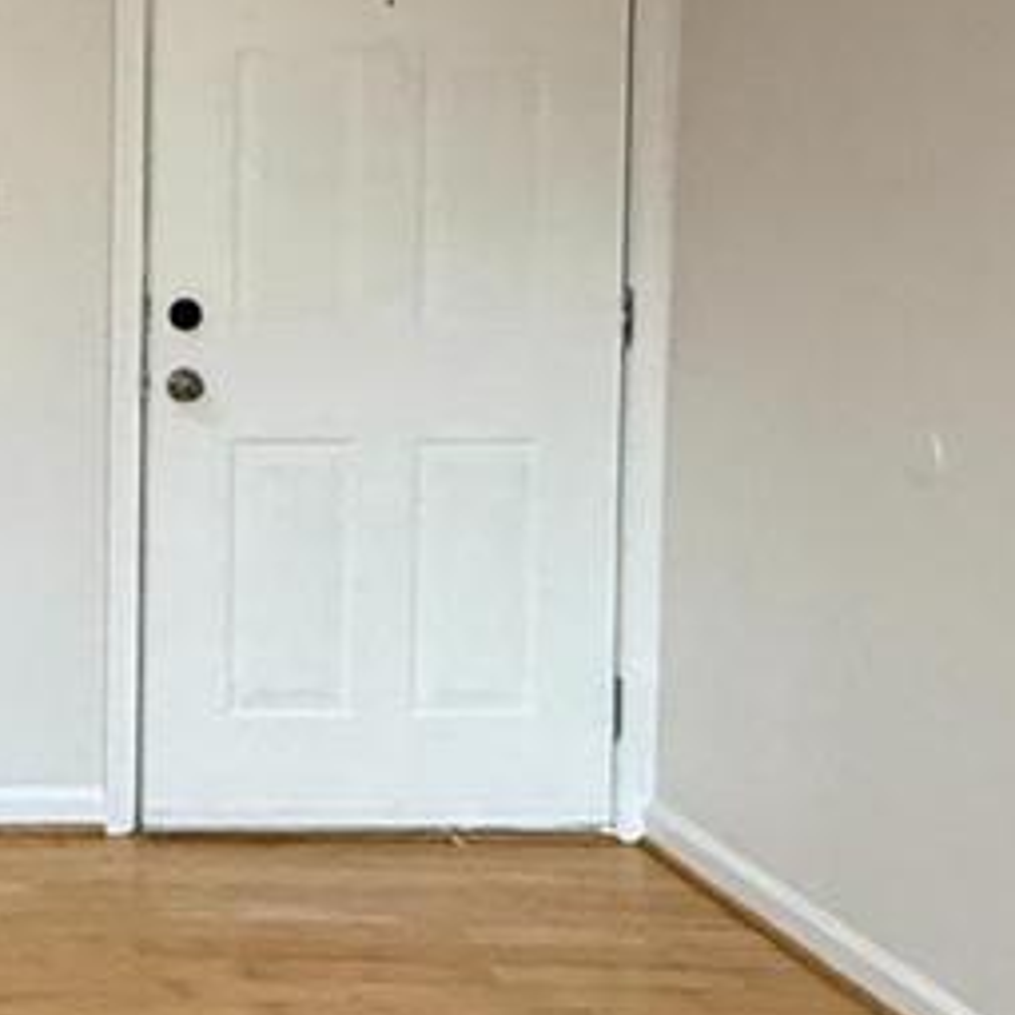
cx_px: -593
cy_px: 195
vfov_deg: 24.2
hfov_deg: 20.4
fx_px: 2322
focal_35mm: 70
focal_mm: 2.22
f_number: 2.2
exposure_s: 1/120
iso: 500
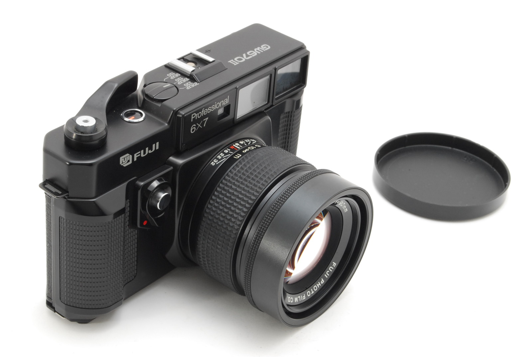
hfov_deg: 24.6
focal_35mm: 82
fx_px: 1222
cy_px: 178
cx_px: 266
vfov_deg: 16.6
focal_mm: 55
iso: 400
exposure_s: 1/160
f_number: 16
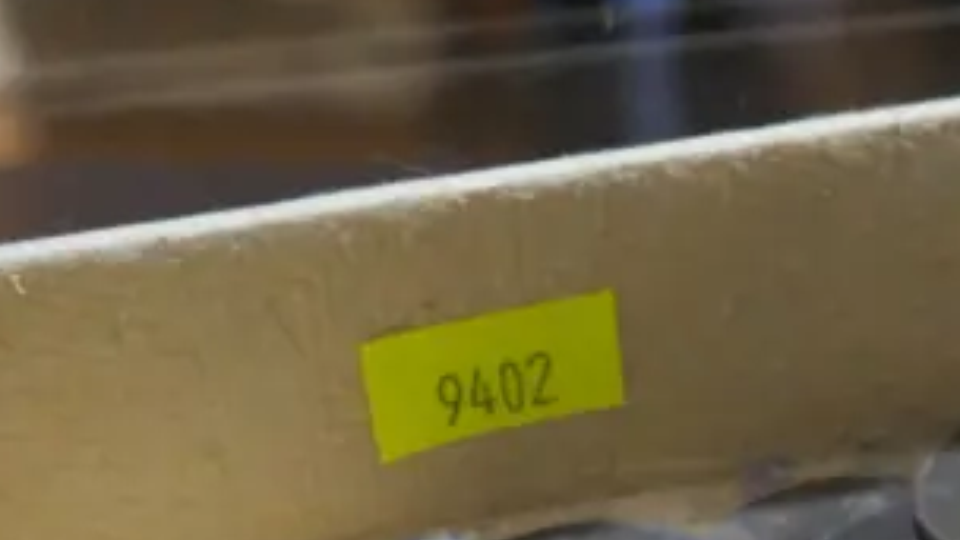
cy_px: 933
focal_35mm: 147
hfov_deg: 14.0
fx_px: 3742
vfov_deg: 8.0
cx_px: 1304
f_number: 4.5
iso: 1000
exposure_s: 1/60
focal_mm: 20
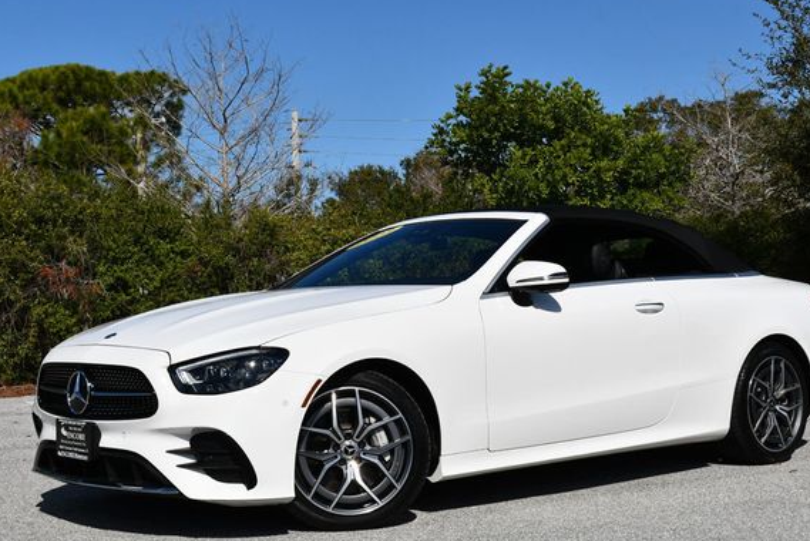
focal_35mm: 63
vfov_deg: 21.6
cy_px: 286
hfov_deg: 31.9
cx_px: 428
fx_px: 1418
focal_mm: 28
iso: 100
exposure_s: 1/400
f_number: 10
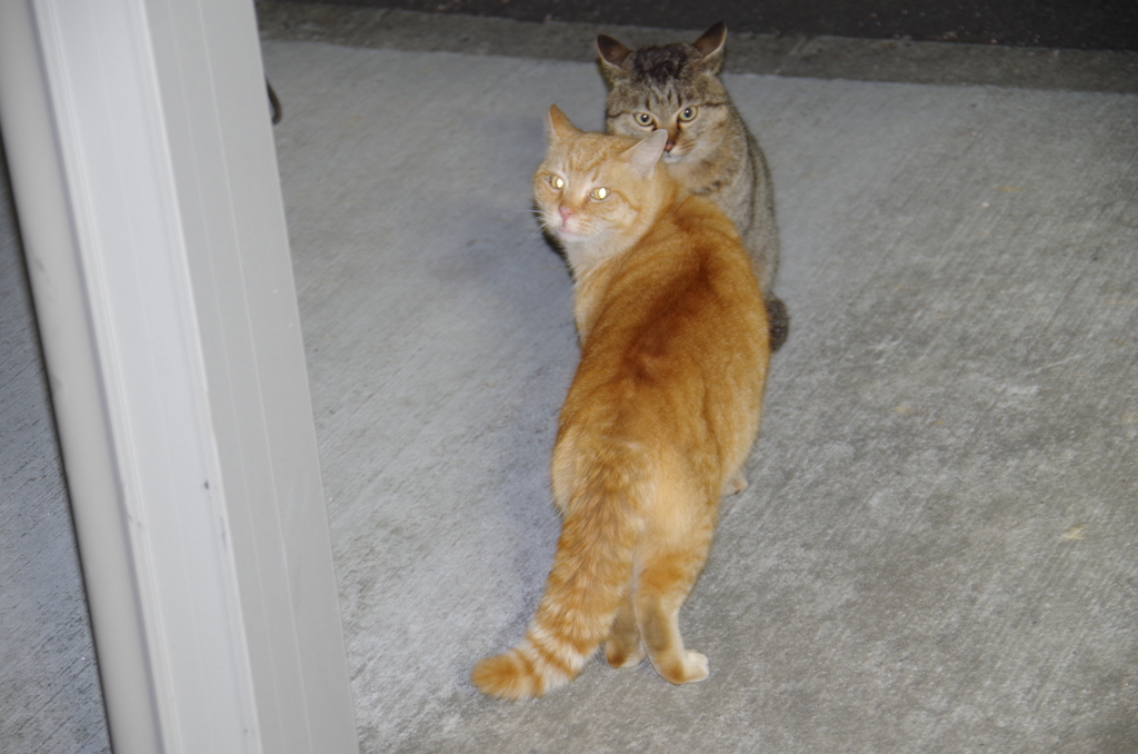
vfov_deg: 13.4
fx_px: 3217
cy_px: 377
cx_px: 569
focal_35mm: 102
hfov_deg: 20.1
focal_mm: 68
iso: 400
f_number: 4.5
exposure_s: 1
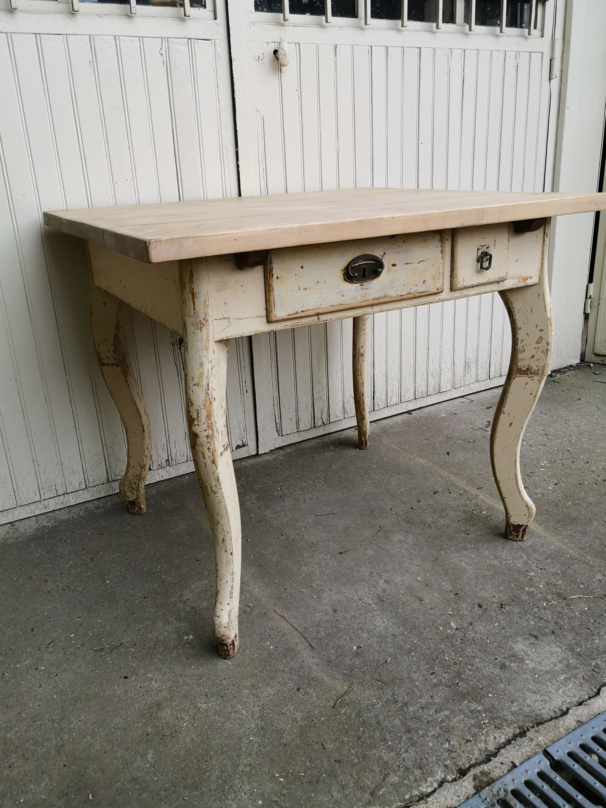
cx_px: 303
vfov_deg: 65.3
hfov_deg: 51.4
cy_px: 404
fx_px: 630
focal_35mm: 27
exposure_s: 1/900
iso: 160
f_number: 1.6
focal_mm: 3.95
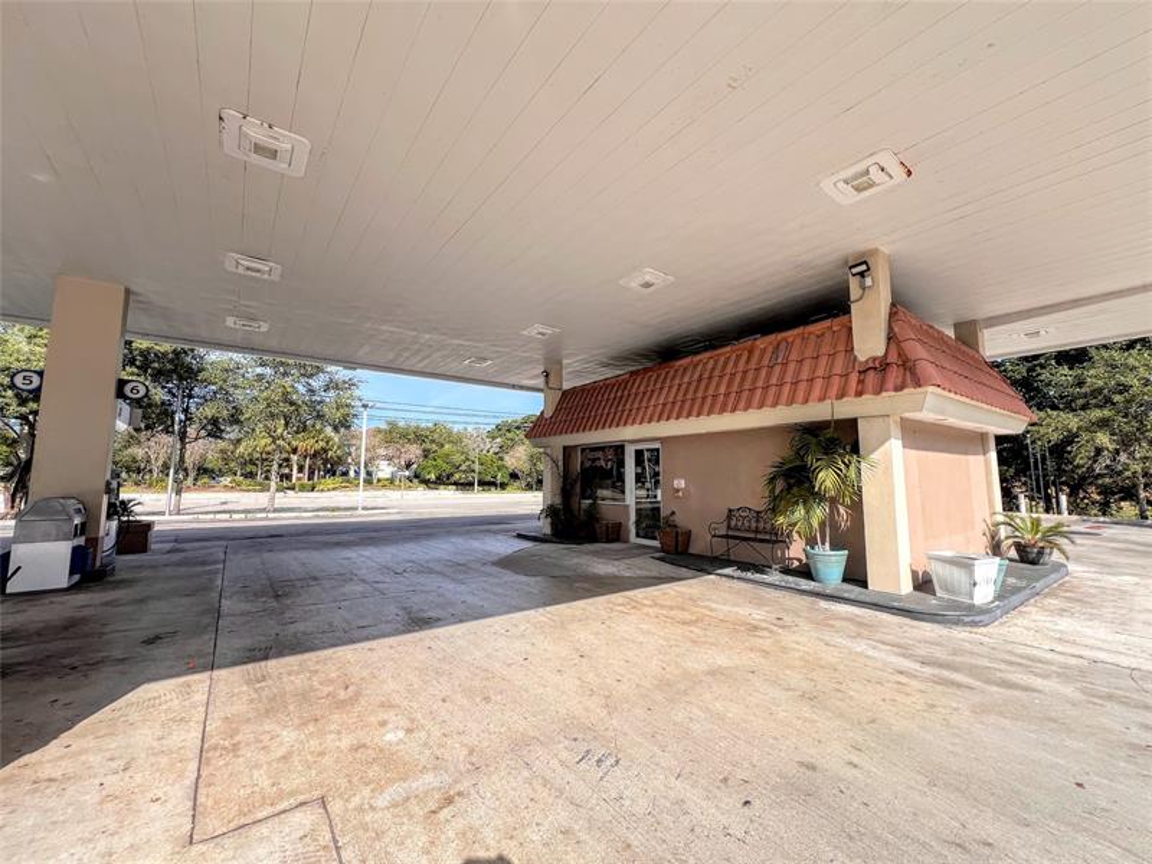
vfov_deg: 89.9
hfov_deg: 106.2
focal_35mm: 13
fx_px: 433
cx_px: 576
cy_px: 432
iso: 32
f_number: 1.8
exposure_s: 1/968
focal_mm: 1.57
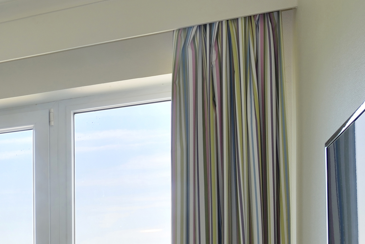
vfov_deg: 19.0
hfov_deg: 23.1
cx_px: -209
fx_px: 679
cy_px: 307
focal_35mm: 67
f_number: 13
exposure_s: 1/1.6
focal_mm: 16
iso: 100
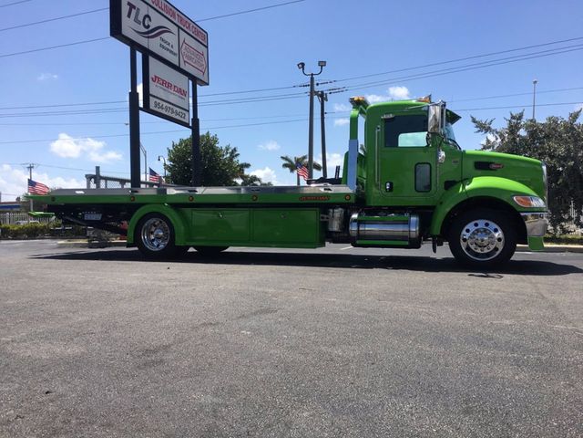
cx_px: 292
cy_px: 219
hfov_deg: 61.7
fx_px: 488
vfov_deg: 48.2
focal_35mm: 29
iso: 25
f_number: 2.2
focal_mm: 4.15
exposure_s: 1/1748
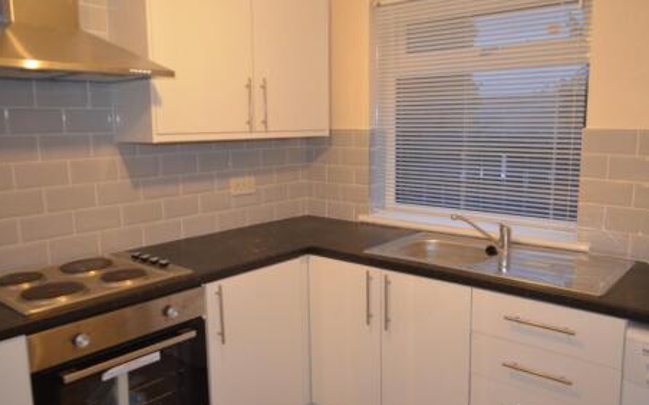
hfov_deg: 64.7
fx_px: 513
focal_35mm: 29
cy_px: 193
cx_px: 333
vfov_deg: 43.1
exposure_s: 1/60
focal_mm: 18
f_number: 3.5
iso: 1800
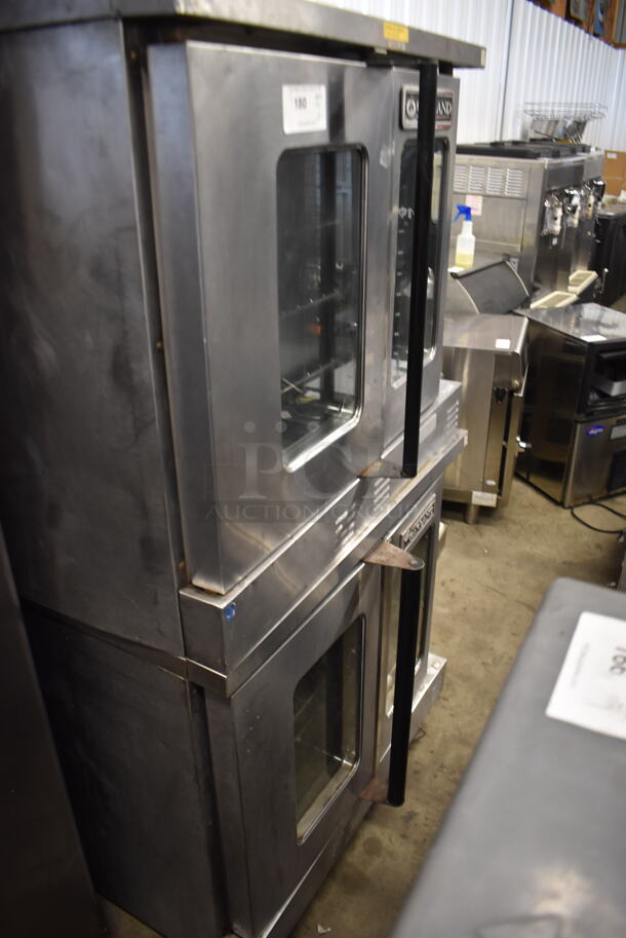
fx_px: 703
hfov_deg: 48.0
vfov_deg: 67.3
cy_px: 469
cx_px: 313
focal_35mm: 27
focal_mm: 18
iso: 1100
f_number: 3.5
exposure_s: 1/30
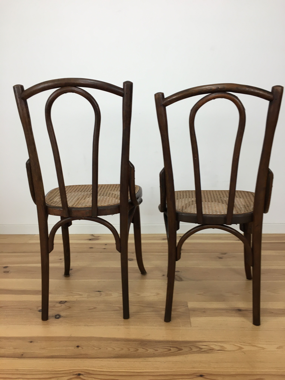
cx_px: 142
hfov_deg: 48.2
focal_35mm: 29
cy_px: 190
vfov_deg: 61.7
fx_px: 318
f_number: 2.2
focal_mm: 4.15
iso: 25
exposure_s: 1/33
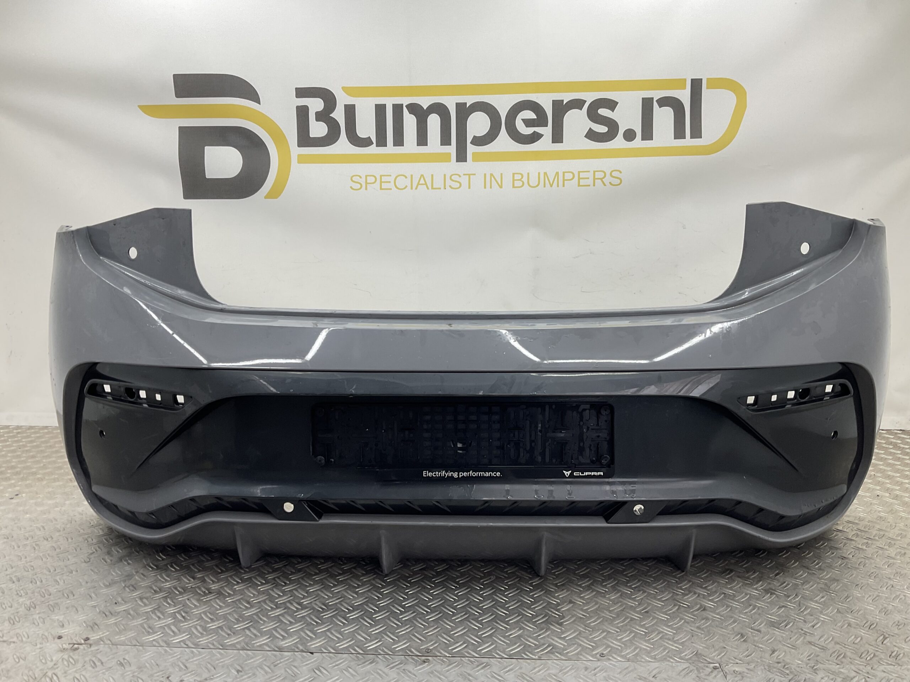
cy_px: 341
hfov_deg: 61.7
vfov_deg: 48.2
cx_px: 455
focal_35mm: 29
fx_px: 762
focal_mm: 3
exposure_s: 1/100
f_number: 1.8
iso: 25
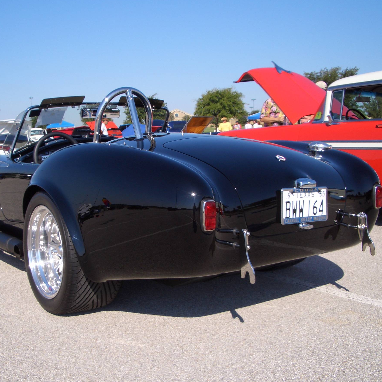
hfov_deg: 39.8
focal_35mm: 42
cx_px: 146
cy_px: 192
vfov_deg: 40.0
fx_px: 524
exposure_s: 1/500
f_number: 4.3
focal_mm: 5.8
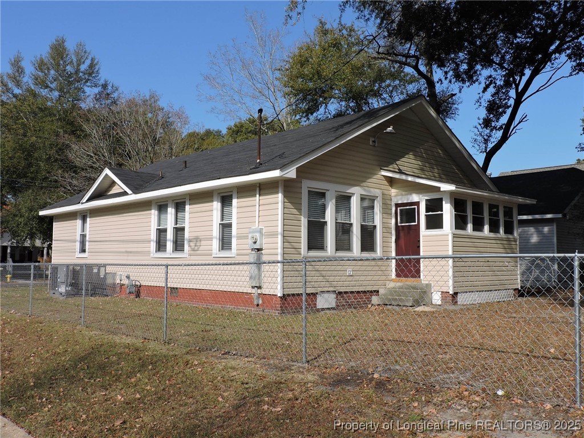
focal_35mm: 33
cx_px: 292
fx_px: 557
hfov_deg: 55.4
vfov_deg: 42.9
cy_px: 219
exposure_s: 1/1250
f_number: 3.6
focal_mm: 5.9
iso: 100
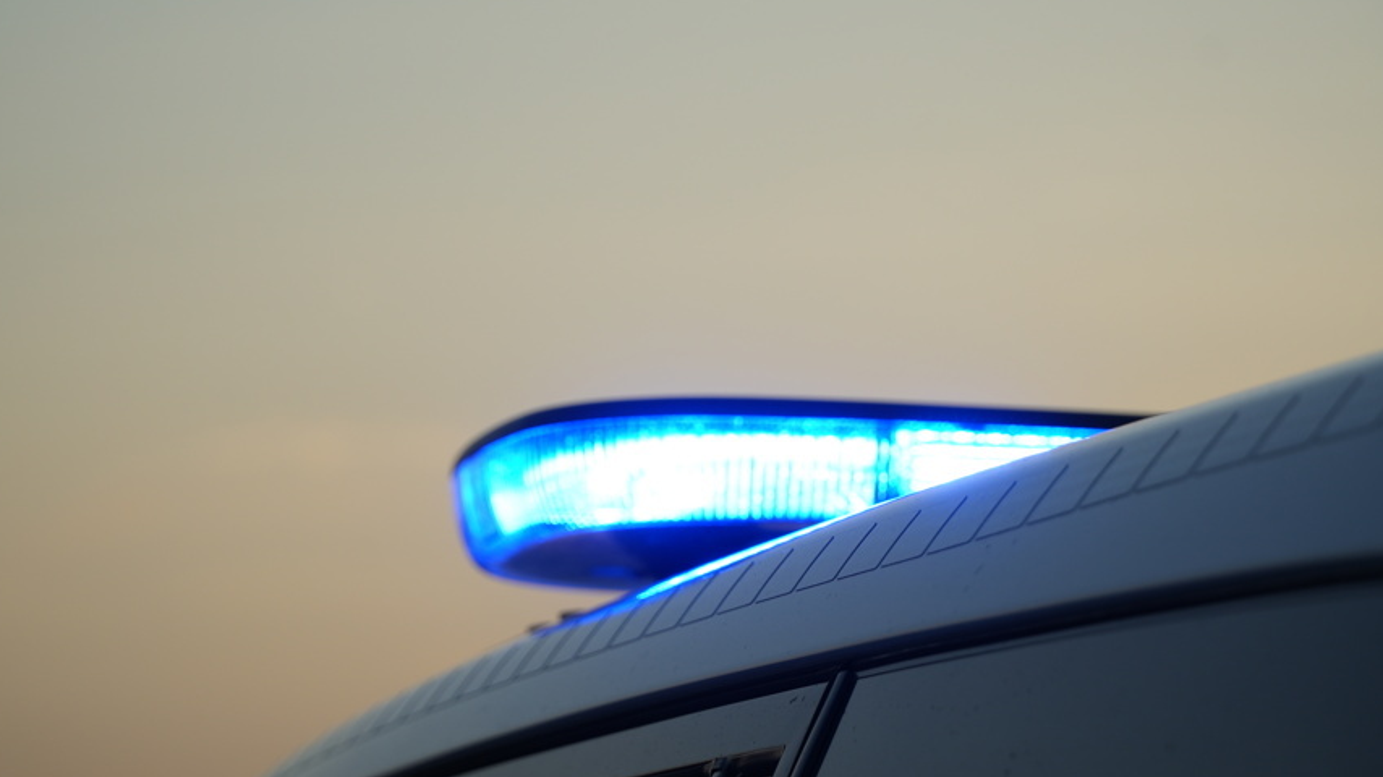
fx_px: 6673
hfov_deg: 11.8
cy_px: 382
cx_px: 637
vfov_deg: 6.7
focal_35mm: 182
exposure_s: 1/400
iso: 100
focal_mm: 105
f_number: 6.3
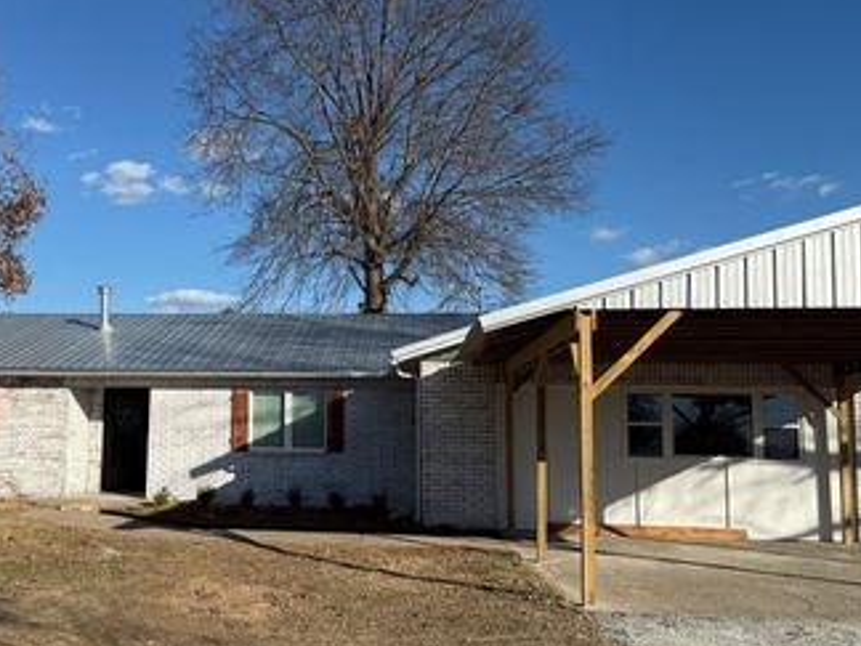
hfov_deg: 49.1
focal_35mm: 37
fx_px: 920
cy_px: 350
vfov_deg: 38.6
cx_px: 276
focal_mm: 6.76
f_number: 1.78
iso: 80
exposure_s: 1/5714
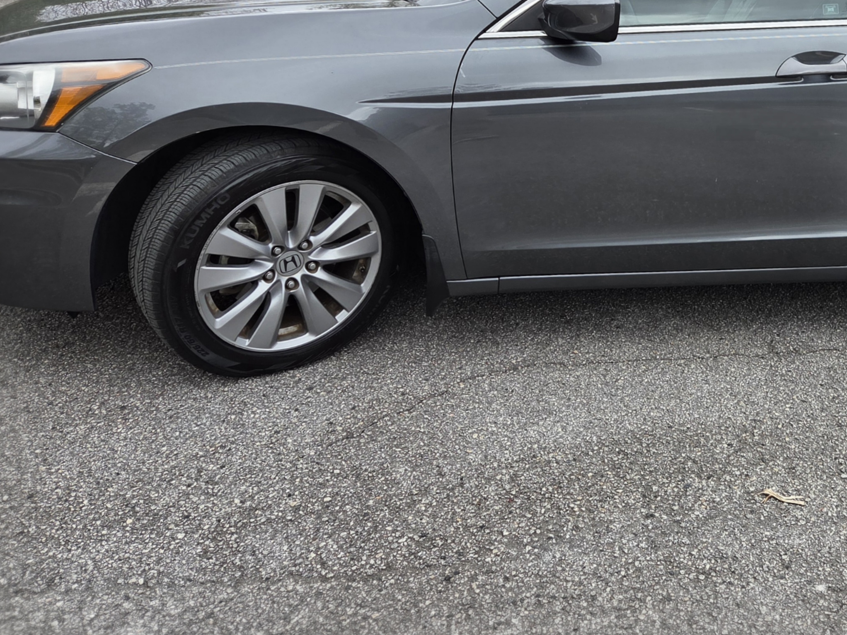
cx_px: 714
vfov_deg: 31.3
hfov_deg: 39.8
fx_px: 1101
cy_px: 121
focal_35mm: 45
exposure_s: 1/1429
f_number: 1.8
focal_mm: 5.4
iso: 80
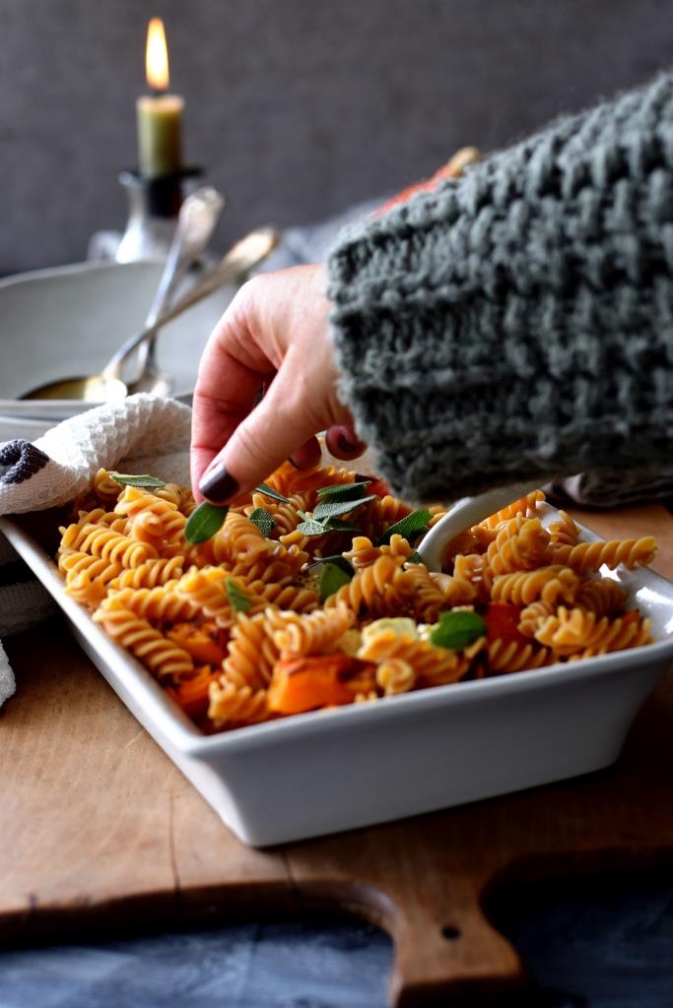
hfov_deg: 18.2
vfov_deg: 27.0
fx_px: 2102
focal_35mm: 75
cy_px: 504
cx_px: 336
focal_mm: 50
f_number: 3.5
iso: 200
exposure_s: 1/320
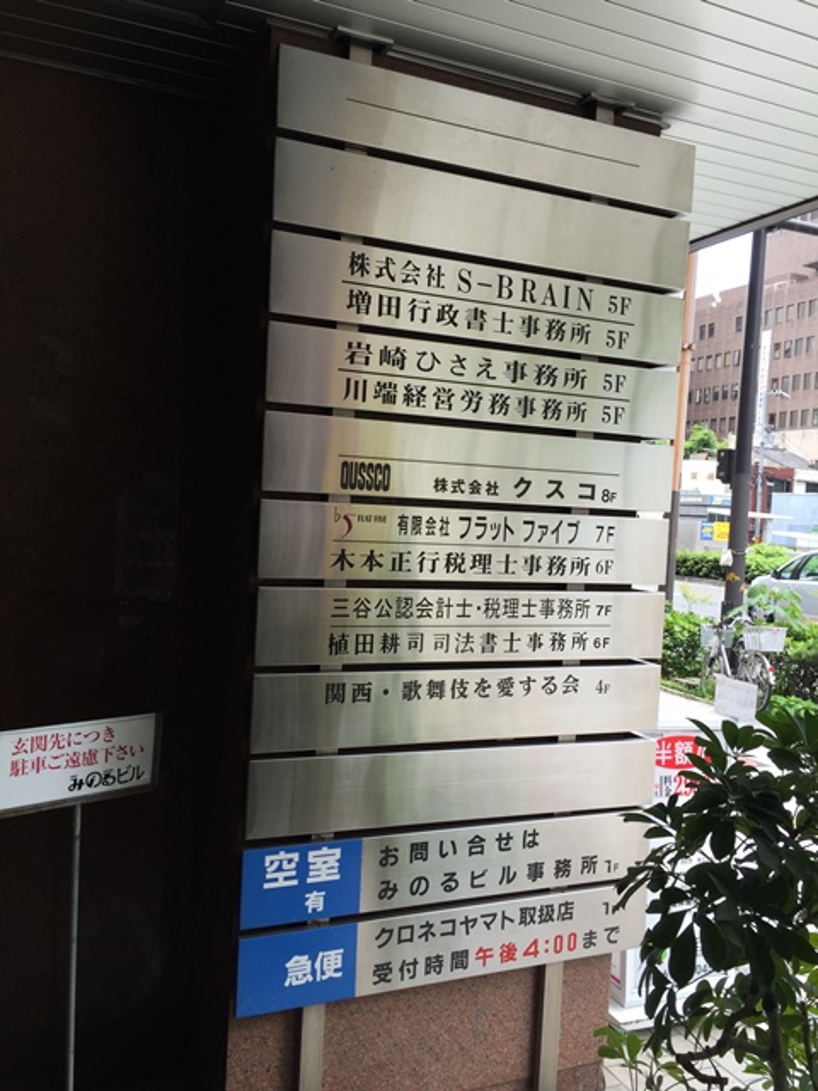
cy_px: 546
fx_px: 914
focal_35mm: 29
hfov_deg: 48.2
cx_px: 409
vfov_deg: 61.7
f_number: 2.2
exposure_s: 1/299
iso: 32
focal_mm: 4.15
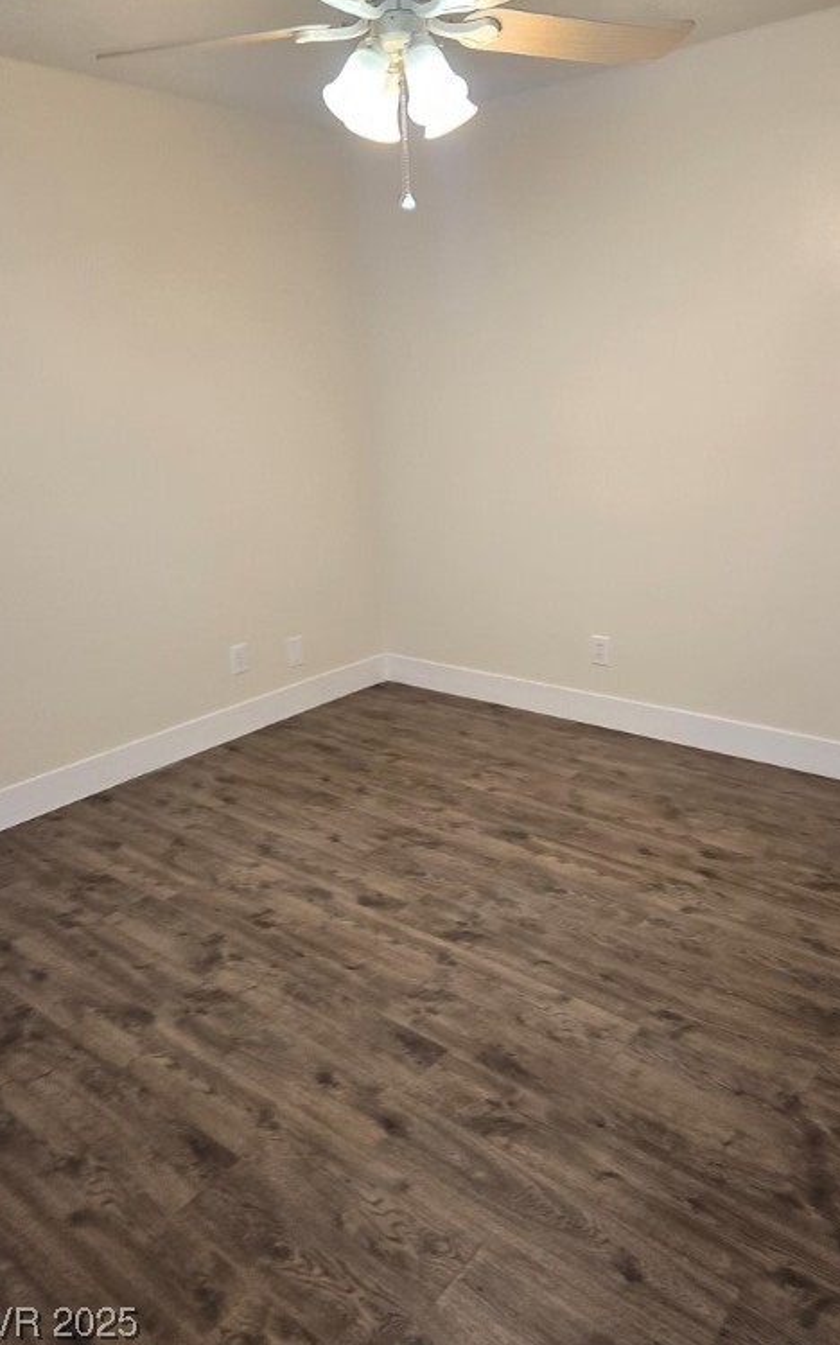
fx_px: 916
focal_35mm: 25
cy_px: 673
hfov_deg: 49.1
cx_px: 474
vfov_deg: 72.6
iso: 200
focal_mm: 6.3
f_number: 1.7
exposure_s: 1/120
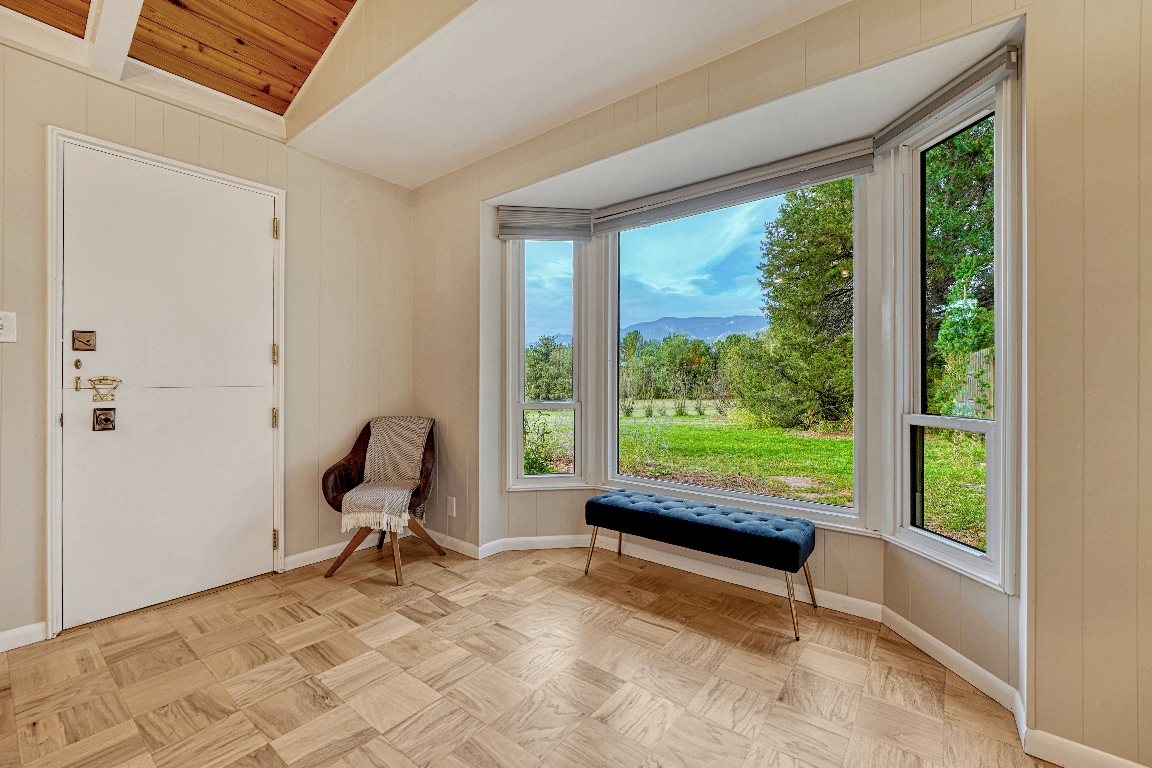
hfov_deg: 104.3
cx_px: 576
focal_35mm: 14
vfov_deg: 81.2
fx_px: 448
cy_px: 384
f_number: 8
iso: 400
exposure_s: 1/20
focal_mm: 14
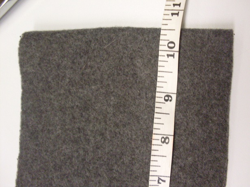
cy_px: 94
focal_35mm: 38
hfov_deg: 49.0
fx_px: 274
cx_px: 125
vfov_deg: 37.7
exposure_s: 1/15
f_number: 2.8
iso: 200
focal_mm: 6.3
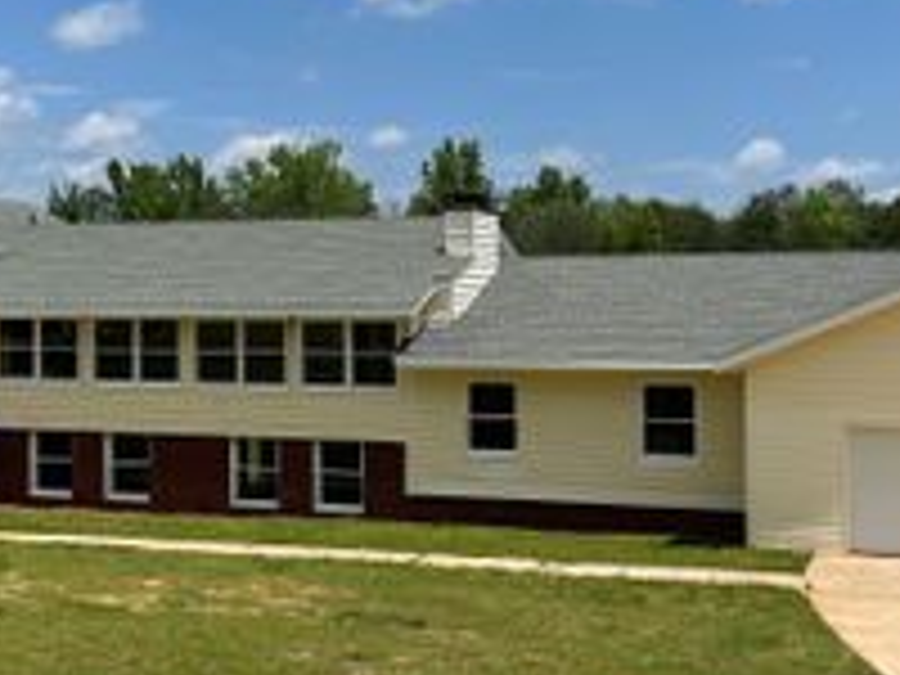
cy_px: 304
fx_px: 1456
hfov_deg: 34.3
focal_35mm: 56
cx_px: 430
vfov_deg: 26.1
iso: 32
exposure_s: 1/5051
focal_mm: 4.2
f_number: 1.6
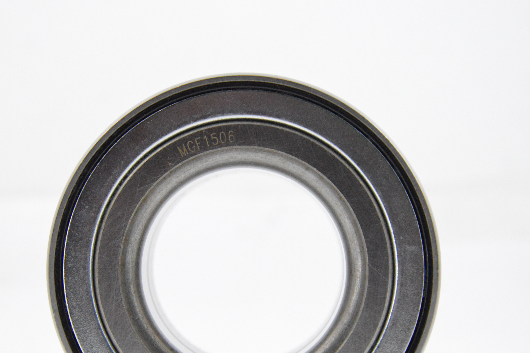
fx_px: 2206
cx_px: 243
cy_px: 256
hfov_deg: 13.7
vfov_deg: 9.1
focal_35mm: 150
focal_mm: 66
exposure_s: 1/100
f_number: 7.1
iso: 3200
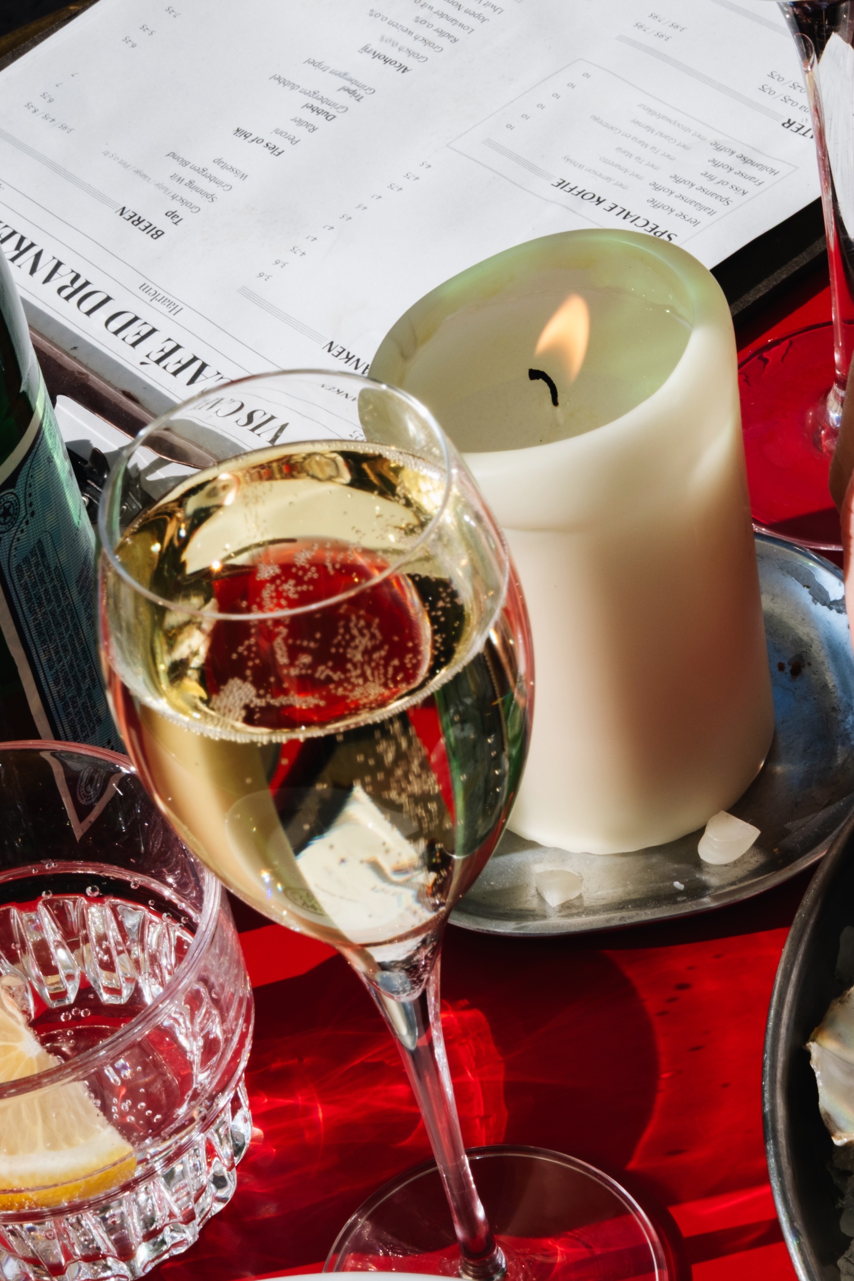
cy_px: 756
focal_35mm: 84
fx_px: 2989
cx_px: 437
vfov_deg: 24.2
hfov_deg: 16.3
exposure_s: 1/60
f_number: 22
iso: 160
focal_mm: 40.8
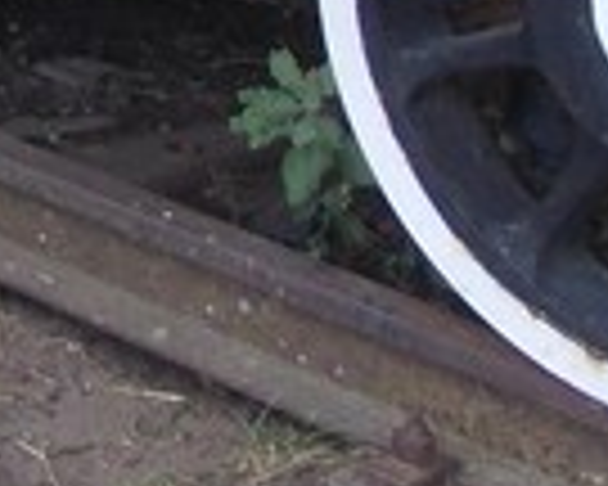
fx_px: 2789
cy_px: -432
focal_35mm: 155
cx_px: -477
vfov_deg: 9.4
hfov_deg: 11.6
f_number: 2.7
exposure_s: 1/200
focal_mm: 4
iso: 80
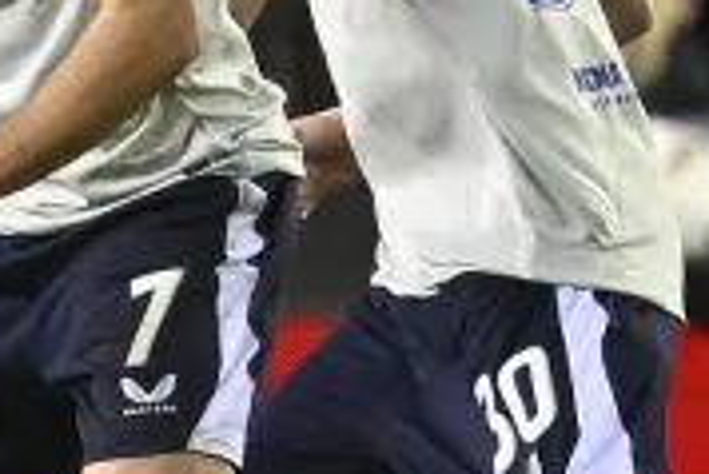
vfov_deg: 0.5
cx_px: -219
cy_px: 205
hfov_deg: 0.8
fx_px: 50576
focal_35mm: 2566
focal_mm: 400
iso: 1000
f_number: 2.8
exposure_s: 1/1000
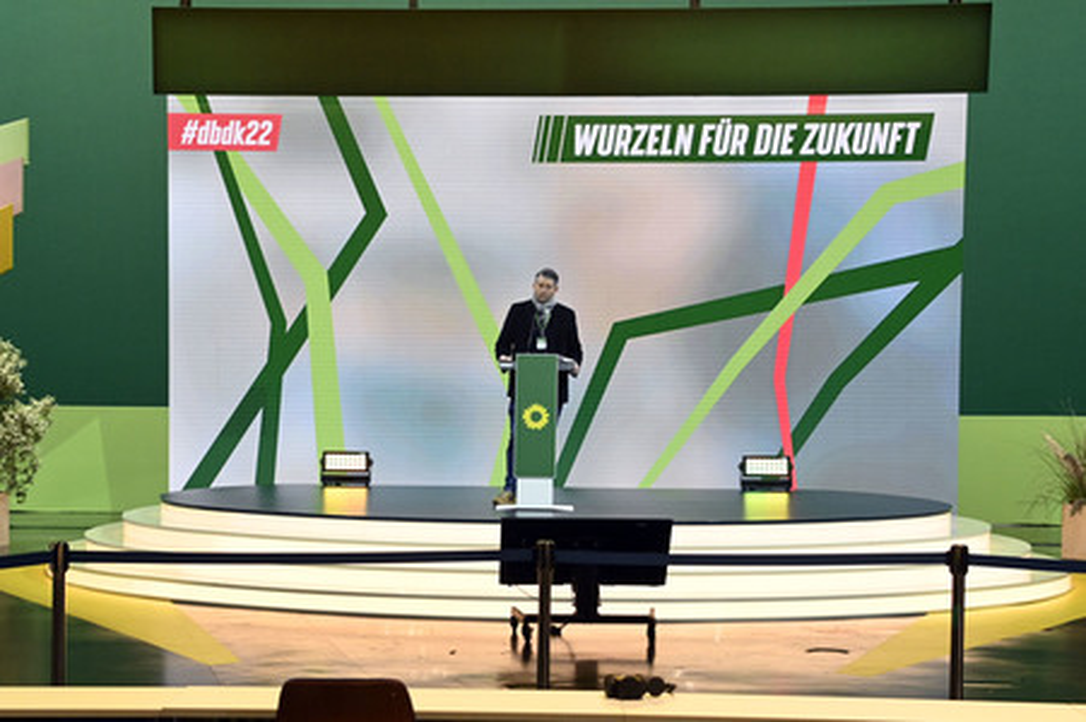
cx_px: 543
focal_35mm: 56
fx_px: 1688
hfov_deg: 35.7
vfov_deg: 24.2
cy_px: 361
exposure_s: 1/320
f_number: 5.6
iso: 8000
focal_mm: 56
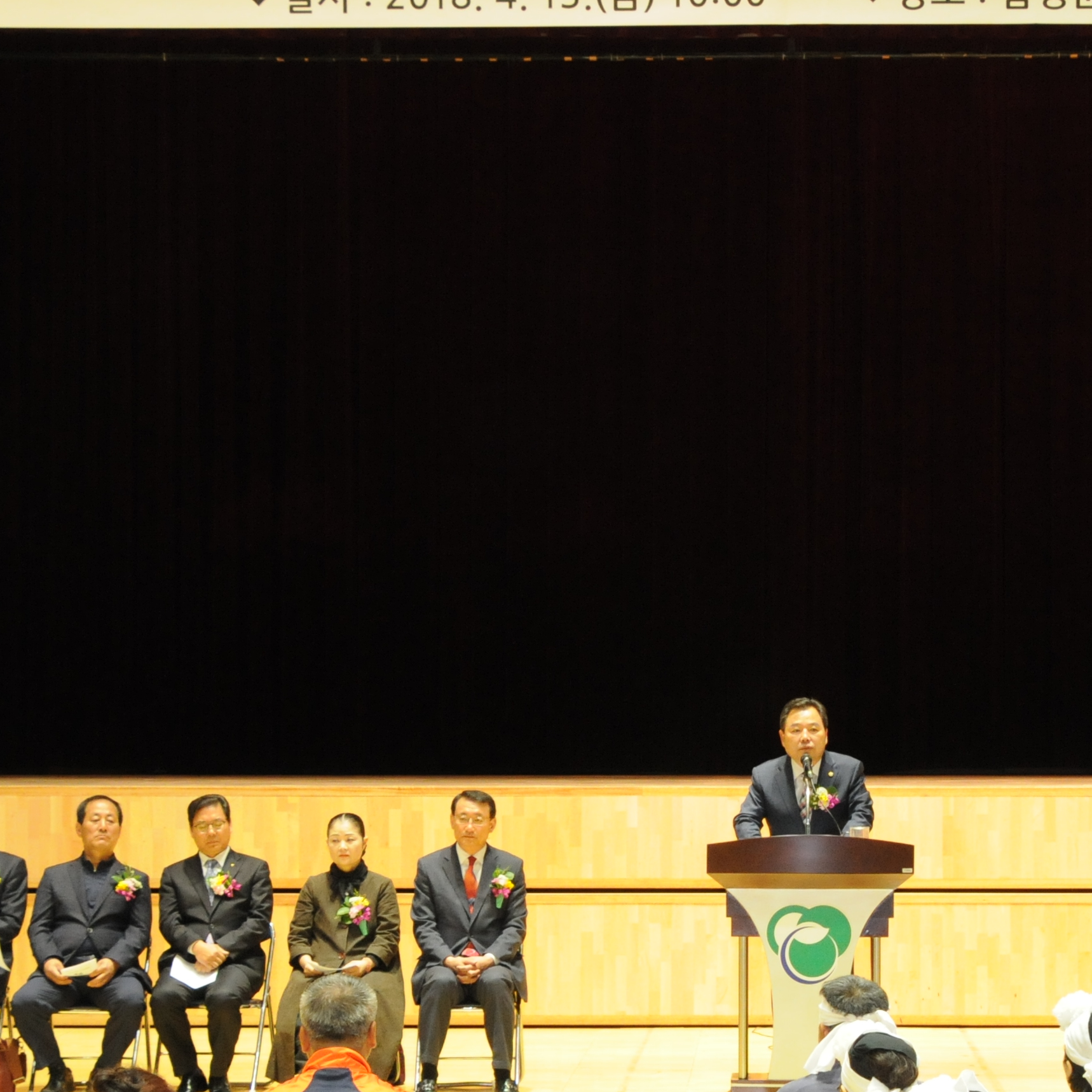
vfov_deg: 19.5
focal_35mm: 89
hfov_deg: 19.4
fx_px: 3176
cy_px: 720
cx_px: 741
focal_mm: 28
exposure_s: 1/60
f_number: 8
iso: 1250
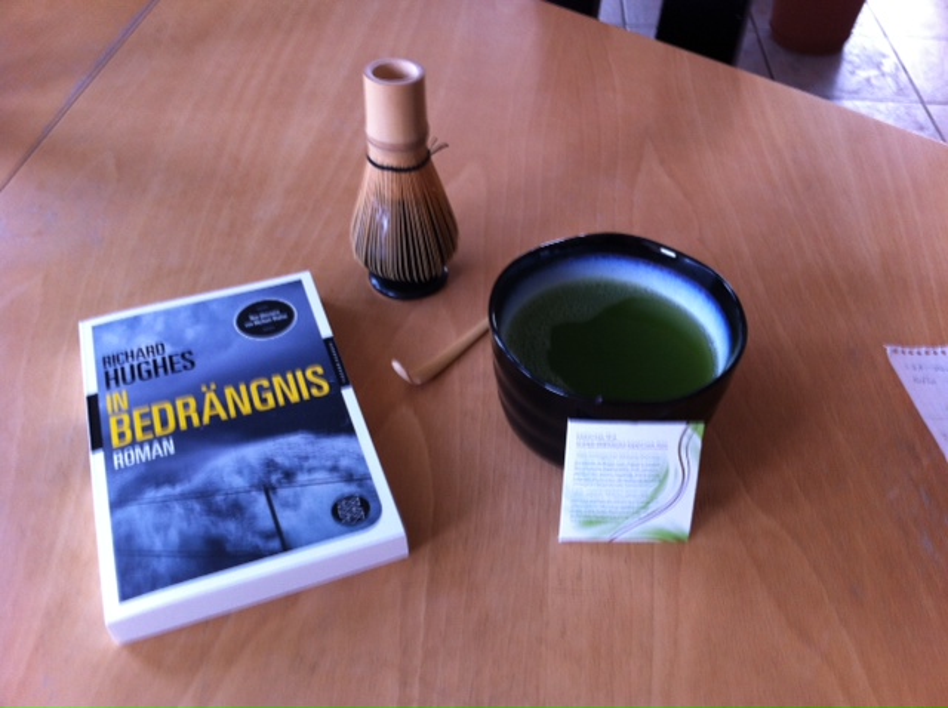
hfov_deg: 52.7
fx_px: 957
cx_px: 474
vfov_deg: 40.6
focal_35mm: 35
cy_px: 354
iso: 80
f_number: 2.8
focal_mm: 3.85
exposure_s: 1/15
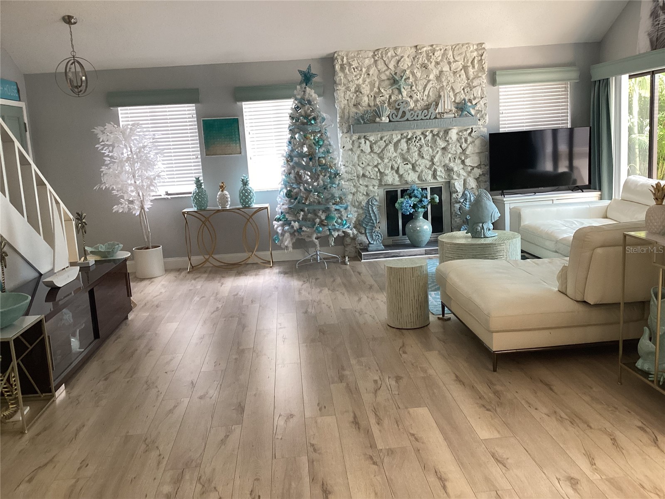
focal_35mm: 31
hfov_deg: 58.4
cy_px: 250
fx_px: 596
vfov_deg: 45.4
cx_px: 332
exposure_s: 1/60
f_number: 2.4
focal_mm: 3.3
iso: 125
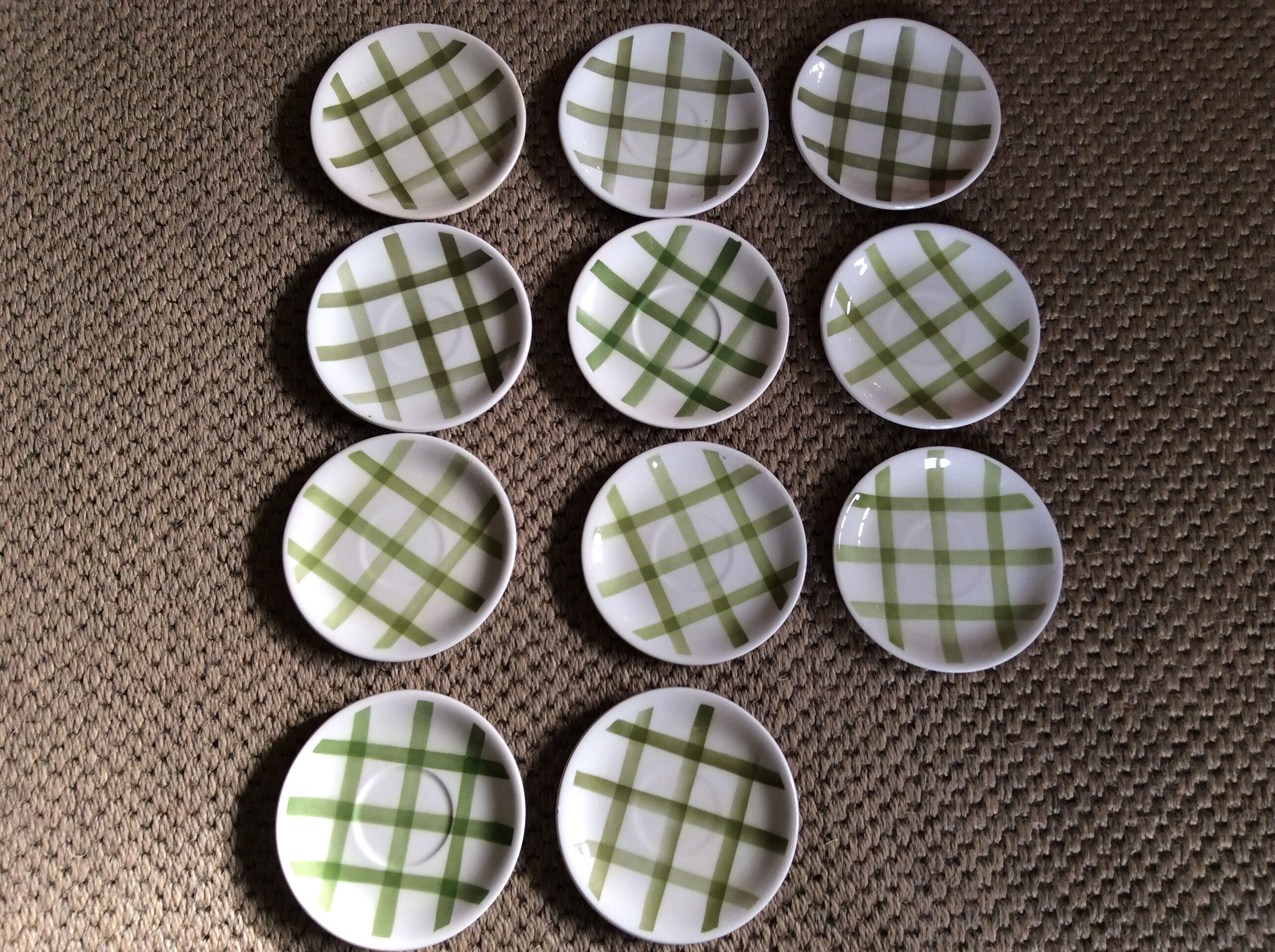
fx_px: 1177
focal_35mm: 32
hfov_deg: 56.9
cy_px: 476
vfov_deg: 44.1
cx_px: 638
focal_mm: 3.3
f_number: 2.4
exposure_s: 1/33
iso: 32
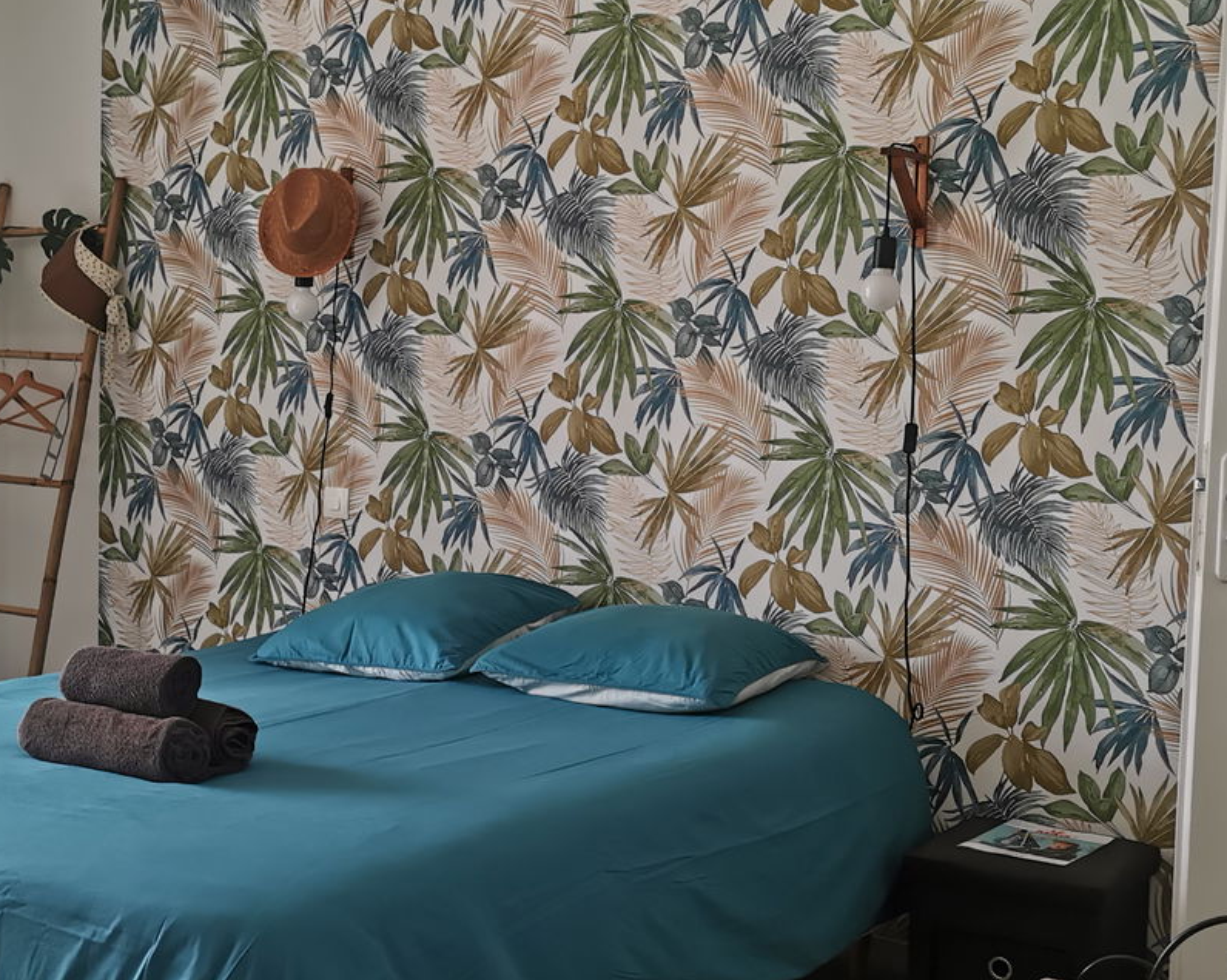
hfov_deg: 35.2
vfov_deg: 28.6
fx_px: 1924
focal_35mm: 53
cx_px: 449
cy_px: 538
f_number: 1.6
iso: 80
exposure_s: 1/120
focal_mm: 5.56
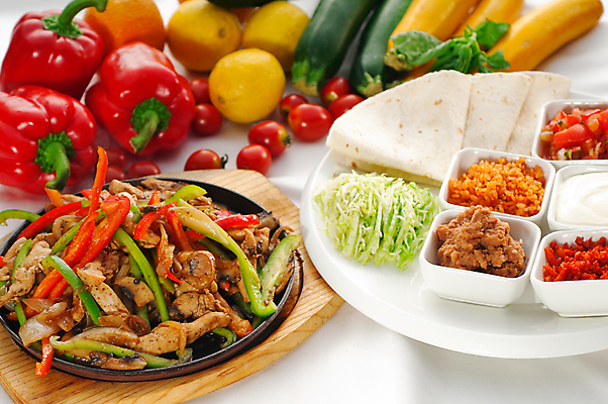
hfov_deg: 22.6
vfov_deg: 15.2
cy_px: 202
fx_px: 1518
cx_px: 304
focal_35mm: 90
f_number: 5.6
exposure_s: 1/200
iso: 200
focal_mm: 60
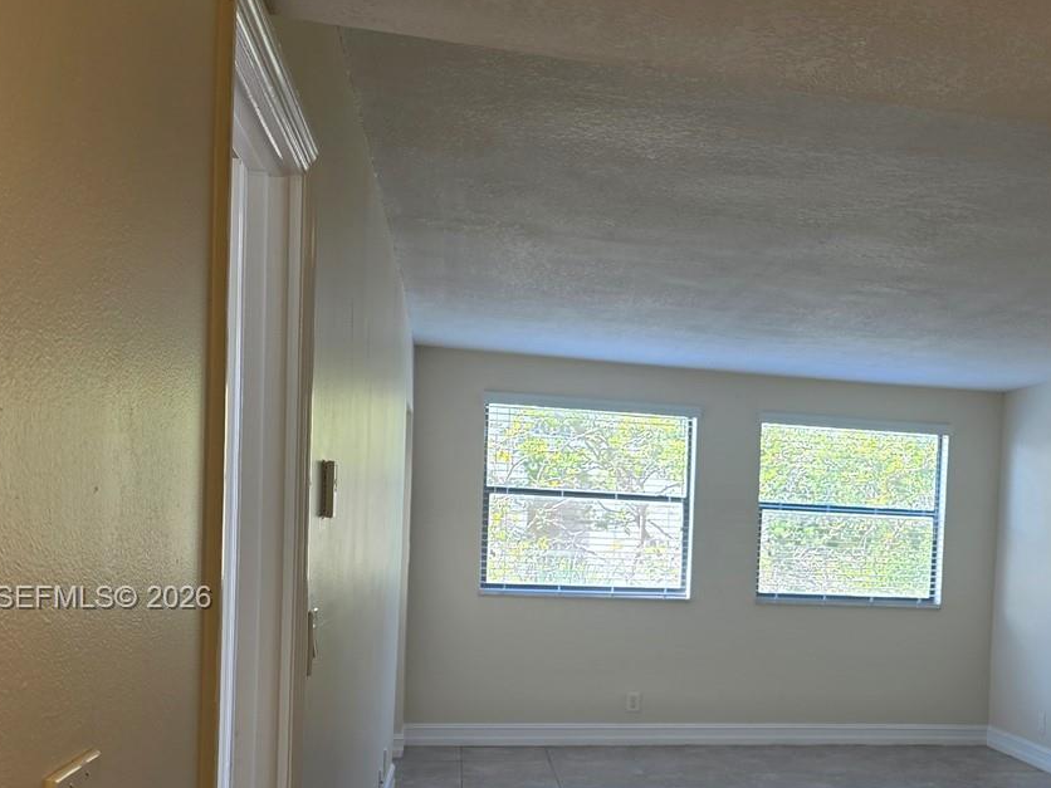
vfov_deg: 32.2
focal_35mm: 44
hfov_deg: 41.3
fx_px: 1336
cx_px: 826
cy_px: 599
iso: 50
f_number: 1.7
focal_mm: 6.3
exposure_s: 1/120
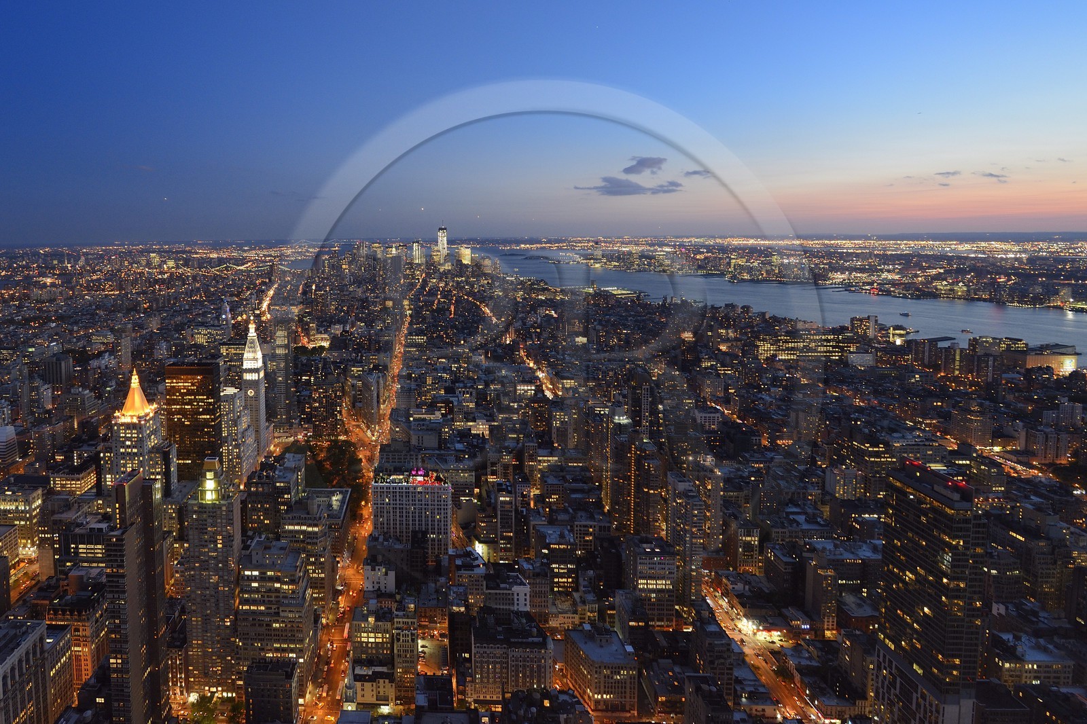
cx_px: 544
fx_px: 423
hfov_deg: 104.3
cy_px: 362
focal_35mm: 14
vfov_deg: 81.2
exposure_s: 1/6
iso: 800
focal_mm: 14
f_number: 4
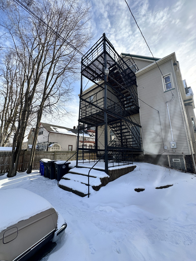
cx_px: 98
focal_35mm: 14
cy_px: 130
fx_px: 106
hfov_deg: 85.7
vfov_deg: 102.1
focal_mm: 2.22
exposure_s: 1/895
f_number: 2.2
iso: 40
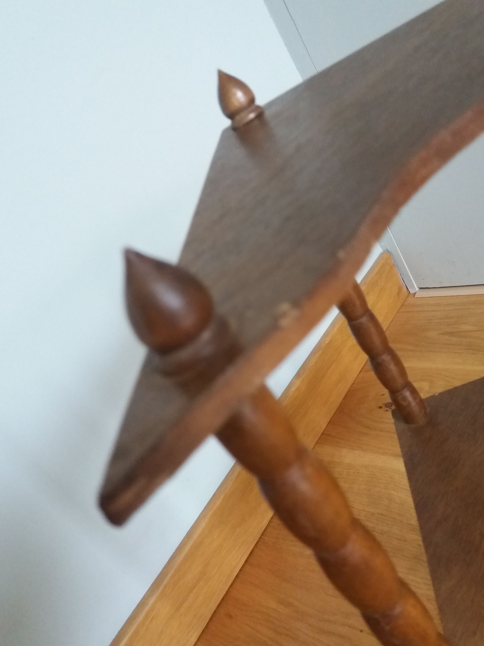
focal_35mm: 28
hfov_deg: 49.7
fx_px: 522
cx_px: 242
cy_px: 323
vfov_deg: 63.4
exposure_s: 1/17
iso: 320
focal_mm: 3.7
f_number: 1.9
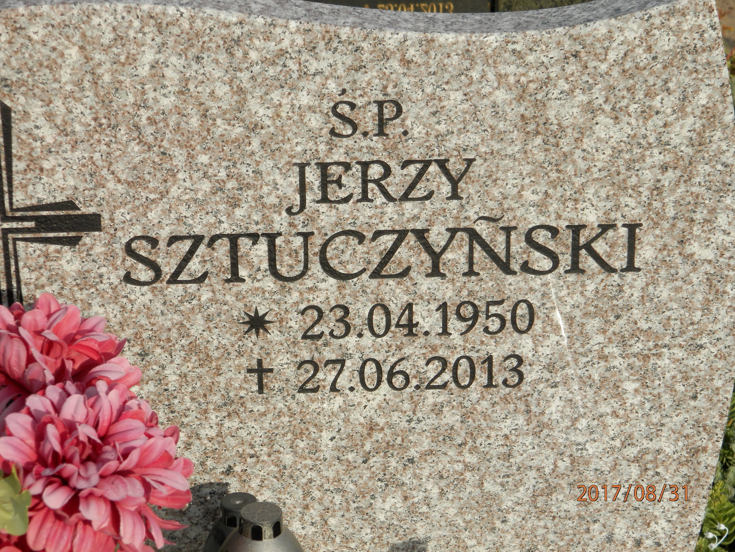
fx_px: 2251
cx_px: 368
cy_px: 276
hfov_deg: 18.5
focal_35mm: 106
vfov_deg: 14.0
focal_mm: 19
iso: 80
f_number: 4.5
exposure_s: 1/800
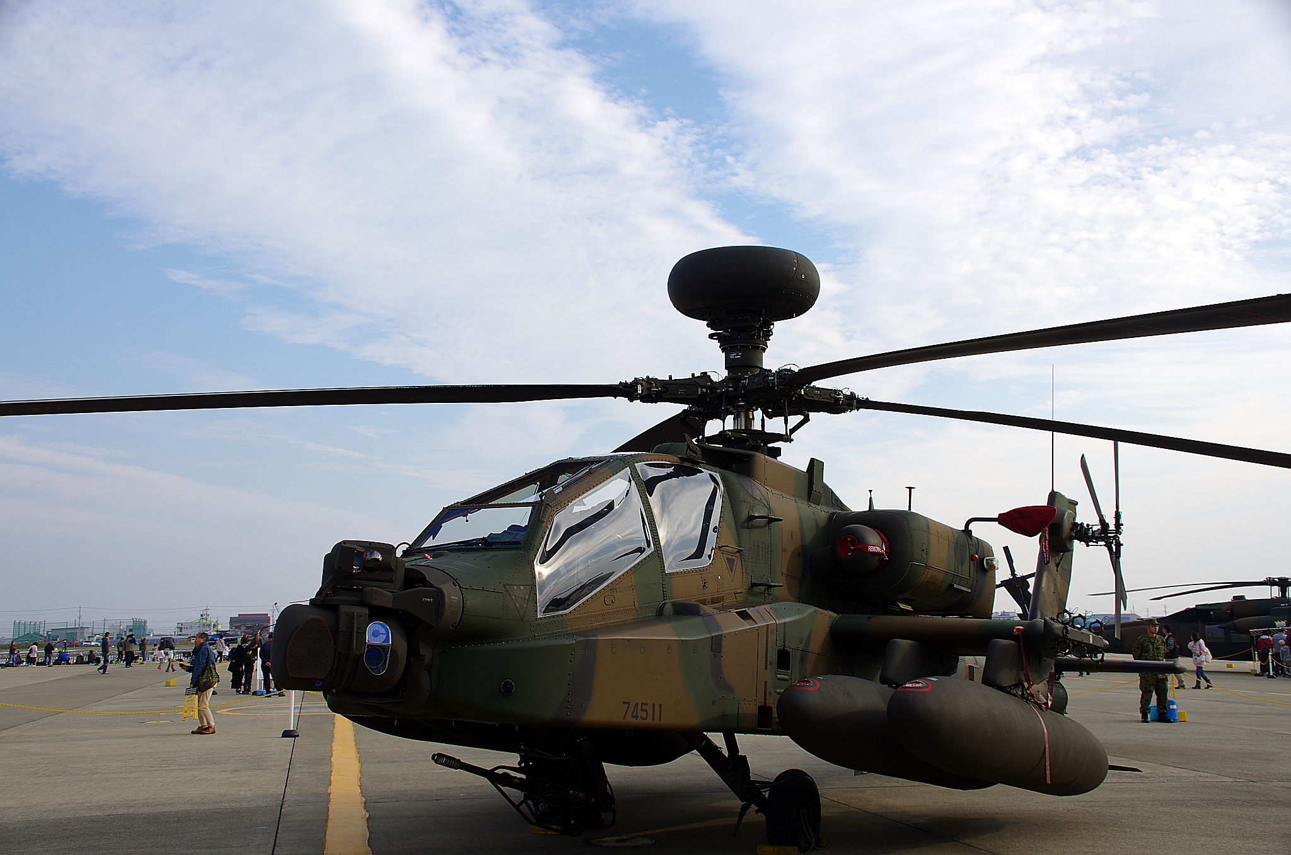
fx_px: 1396
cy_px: 428
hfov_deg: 49.6
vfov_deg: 34.1
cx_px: 646
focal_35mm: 39
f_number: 6.3
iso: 100
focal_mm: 26
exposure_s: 1/200
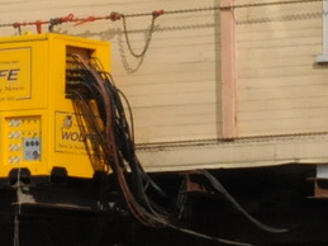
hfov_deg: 5.1
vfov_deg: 3.8
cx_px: 412
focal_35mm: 389
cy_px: -101
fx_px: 3681
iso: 1000
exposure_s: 1/1250
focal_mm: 35
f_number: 14
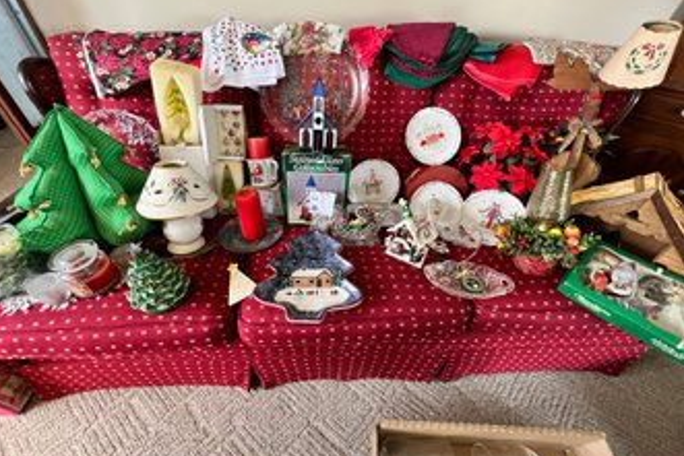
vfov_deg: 81.2
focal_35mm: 14
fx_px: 266
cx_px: 332
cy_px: 222
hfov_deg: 104.2
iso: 400
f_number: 1.8
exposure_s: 1/60
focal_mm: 1.57
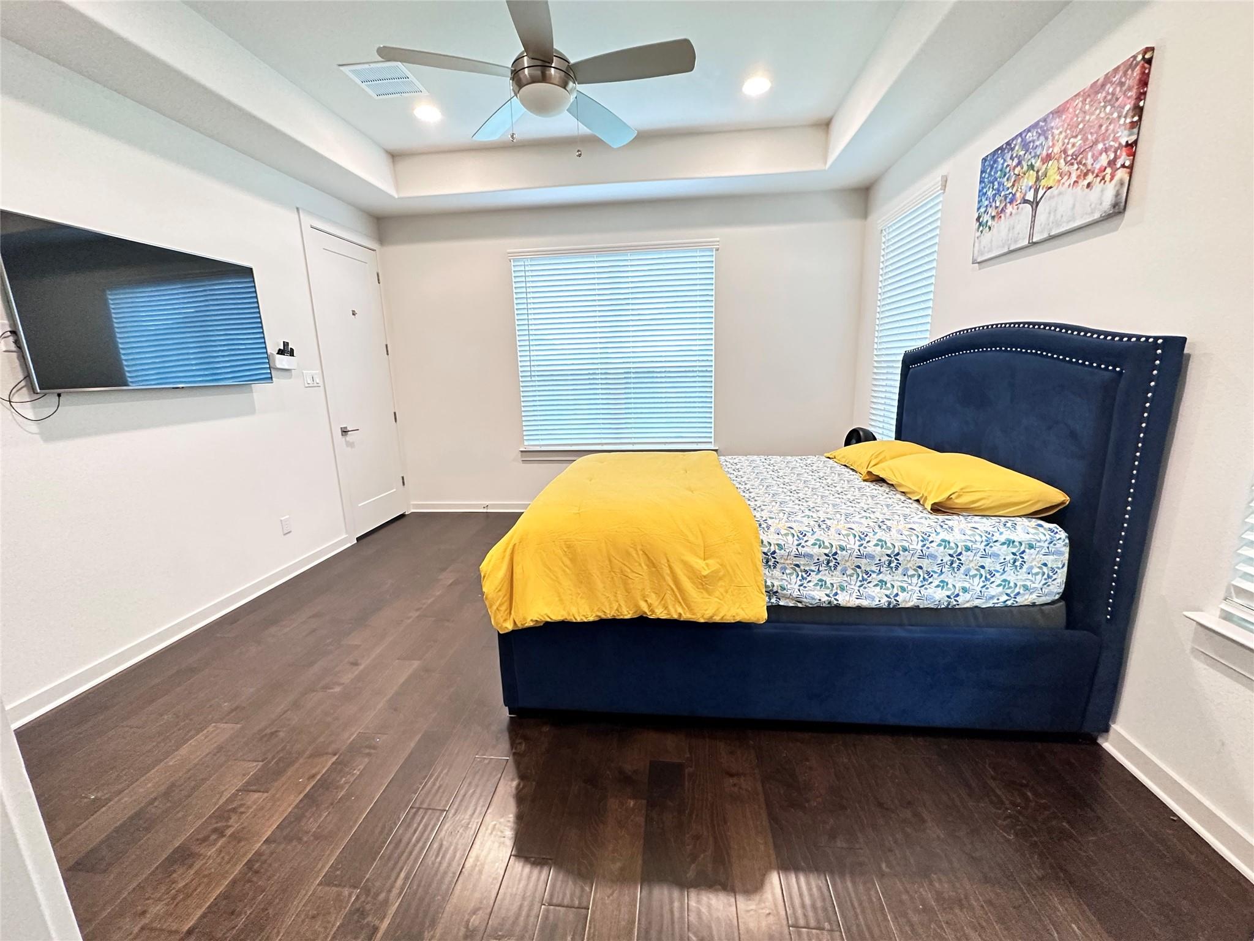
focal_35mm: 14
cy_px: 470
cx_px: 627
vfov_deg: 85.7
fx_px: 507
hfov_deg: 102.1
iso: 500
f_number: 2.2
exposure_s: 1/60
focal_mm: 2.22
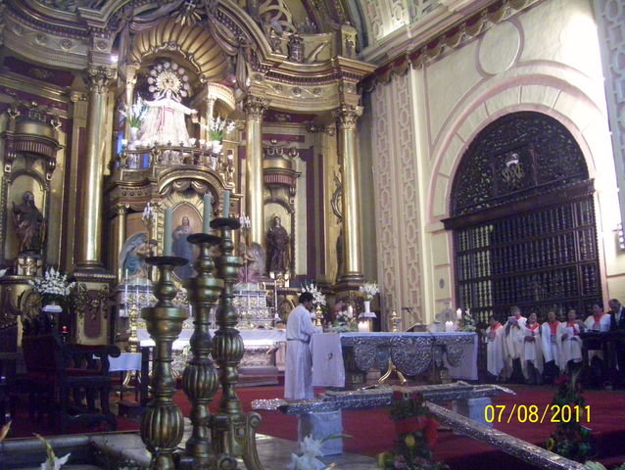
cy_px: 235
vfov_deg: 39.7
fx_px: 651
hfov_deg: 51.3
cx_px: 312
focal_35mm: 36
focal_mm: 6
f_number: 2.7
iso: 800
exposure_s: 1/25
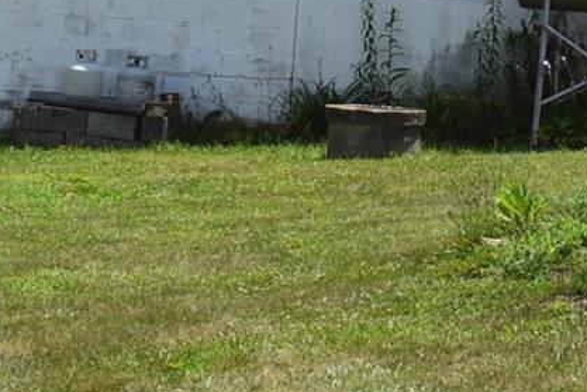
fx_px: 2886
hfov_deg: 11.4
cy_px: -319
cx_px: 731
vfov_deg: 7.5
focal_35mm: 177
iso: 100
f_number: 13
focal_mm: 24
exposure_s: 1/200
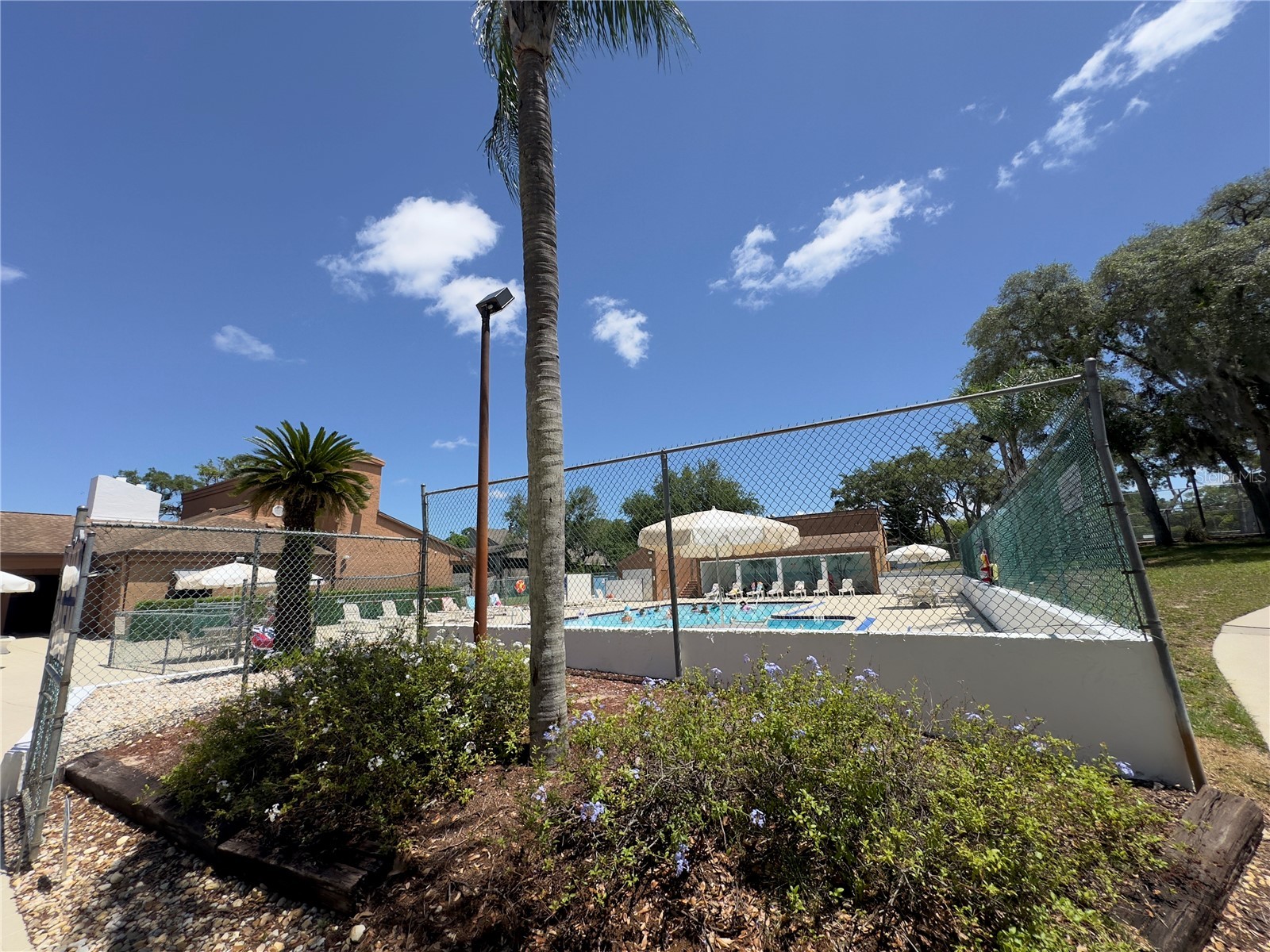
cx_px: 635
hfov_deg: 102.1
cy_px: 476
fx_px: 514
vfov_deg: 85.7
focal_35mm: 14
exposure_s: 1/2451
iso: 50
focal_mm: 2.22
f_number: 2.2
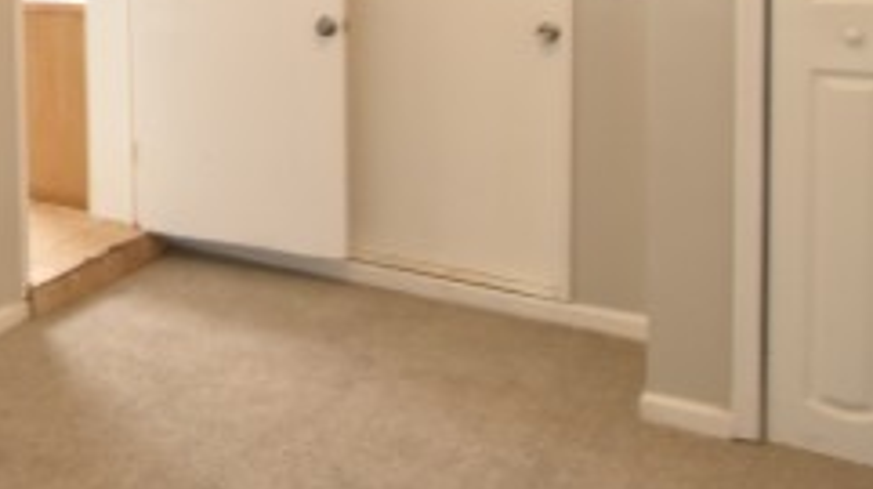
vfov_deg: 23.7
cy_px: -54
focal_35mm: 47
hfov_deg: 36.0
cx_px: -123
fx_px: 1087
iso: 800
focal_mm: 10
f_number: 3.5
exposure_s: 1/15
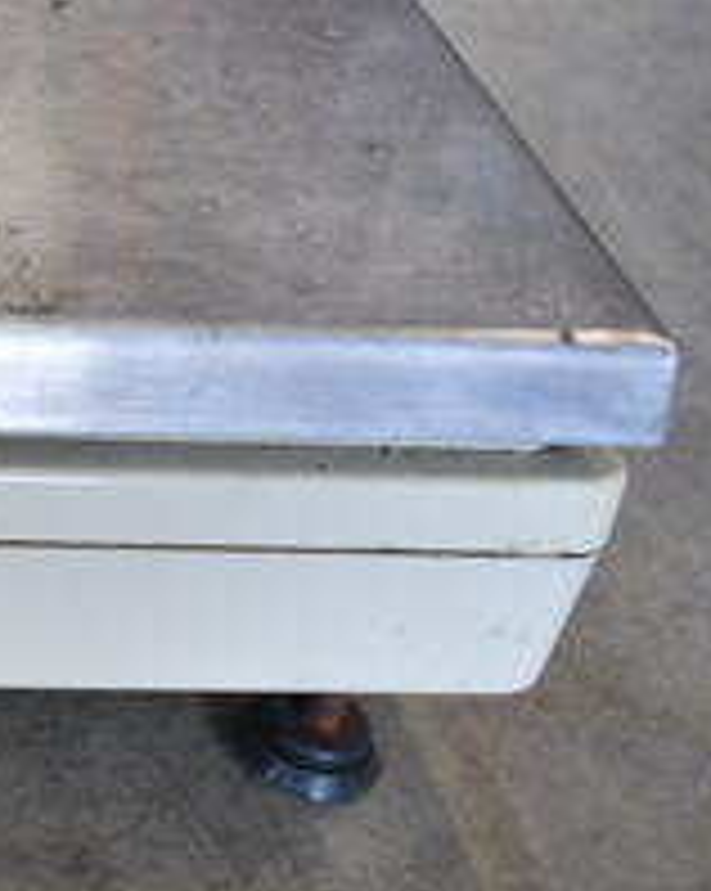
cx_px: -598
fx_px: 2292
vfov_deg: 22.0
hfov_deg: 15.1
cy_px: 374
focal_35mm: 87
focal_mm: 20
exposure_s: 1/30
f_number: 3.5
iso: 360
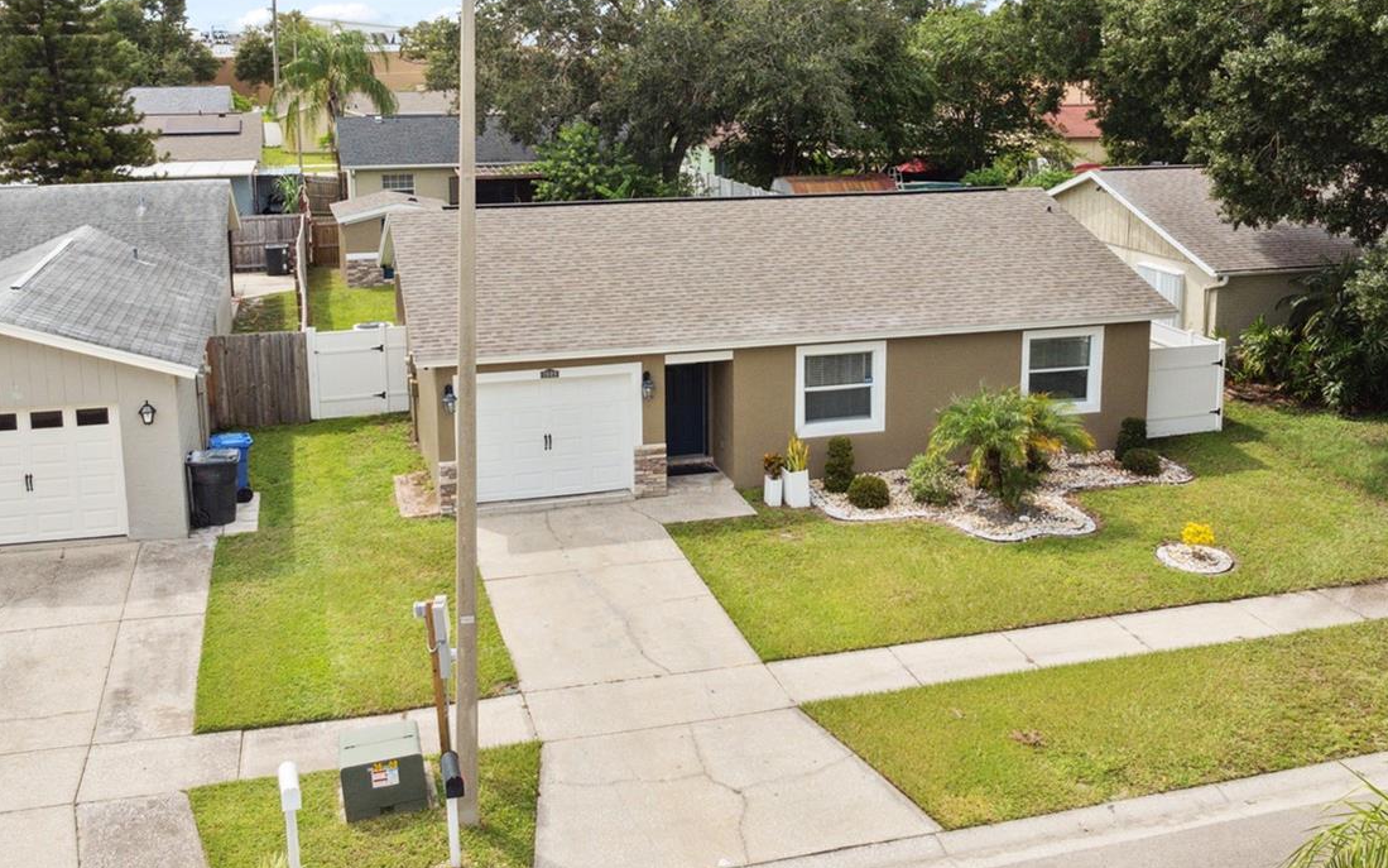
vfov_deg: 34.1
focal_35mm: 37
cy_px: 292
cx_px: 744
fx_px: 1400
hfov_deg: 52.7
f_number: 8
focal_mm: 12.3
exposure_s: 1/2000
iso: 400
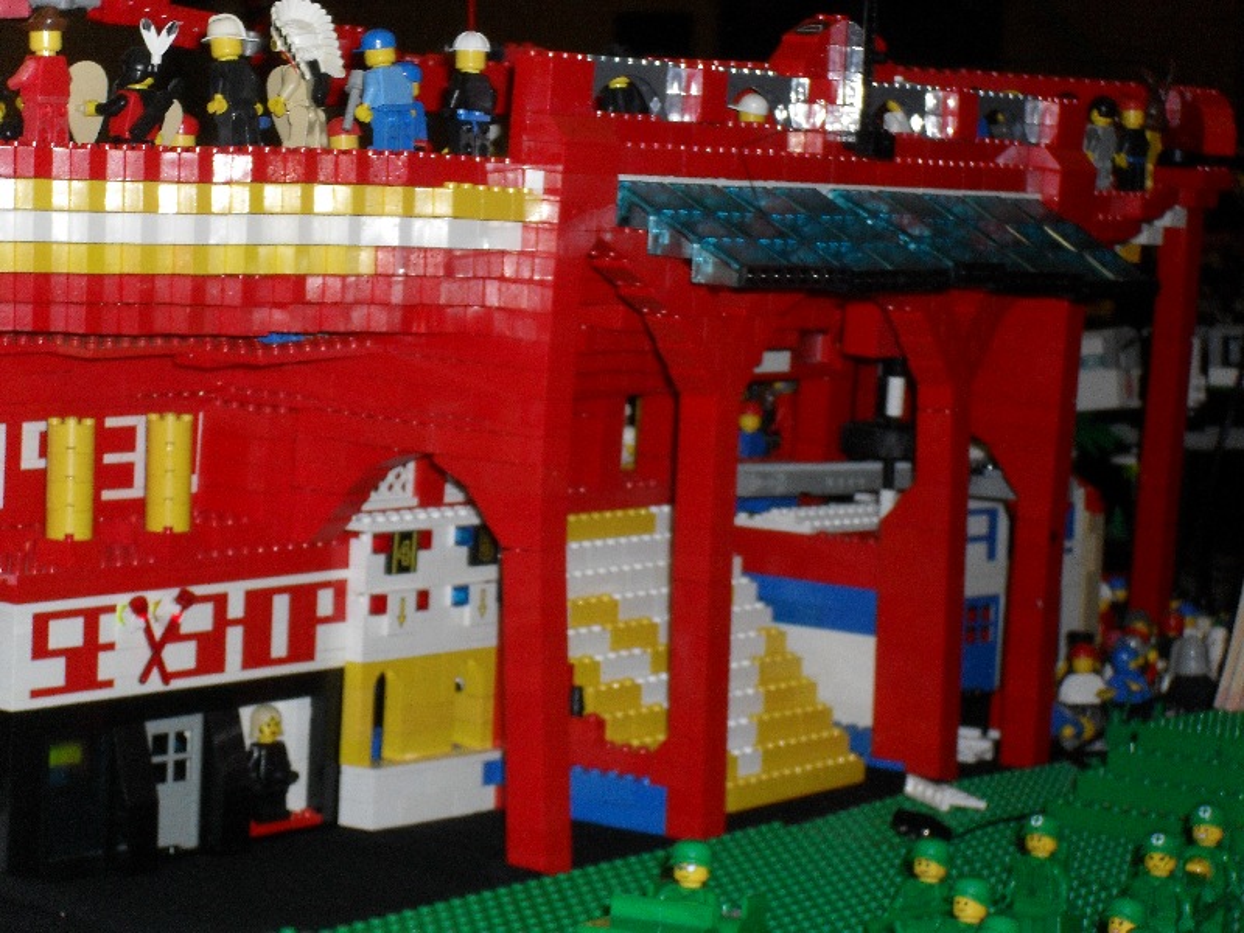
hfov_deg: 18.7
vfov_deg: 14.1
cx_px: 622
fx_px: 3773
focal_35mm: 105
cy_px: 466
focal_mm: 18.9
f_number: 5.8
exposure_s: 1/60
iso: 200
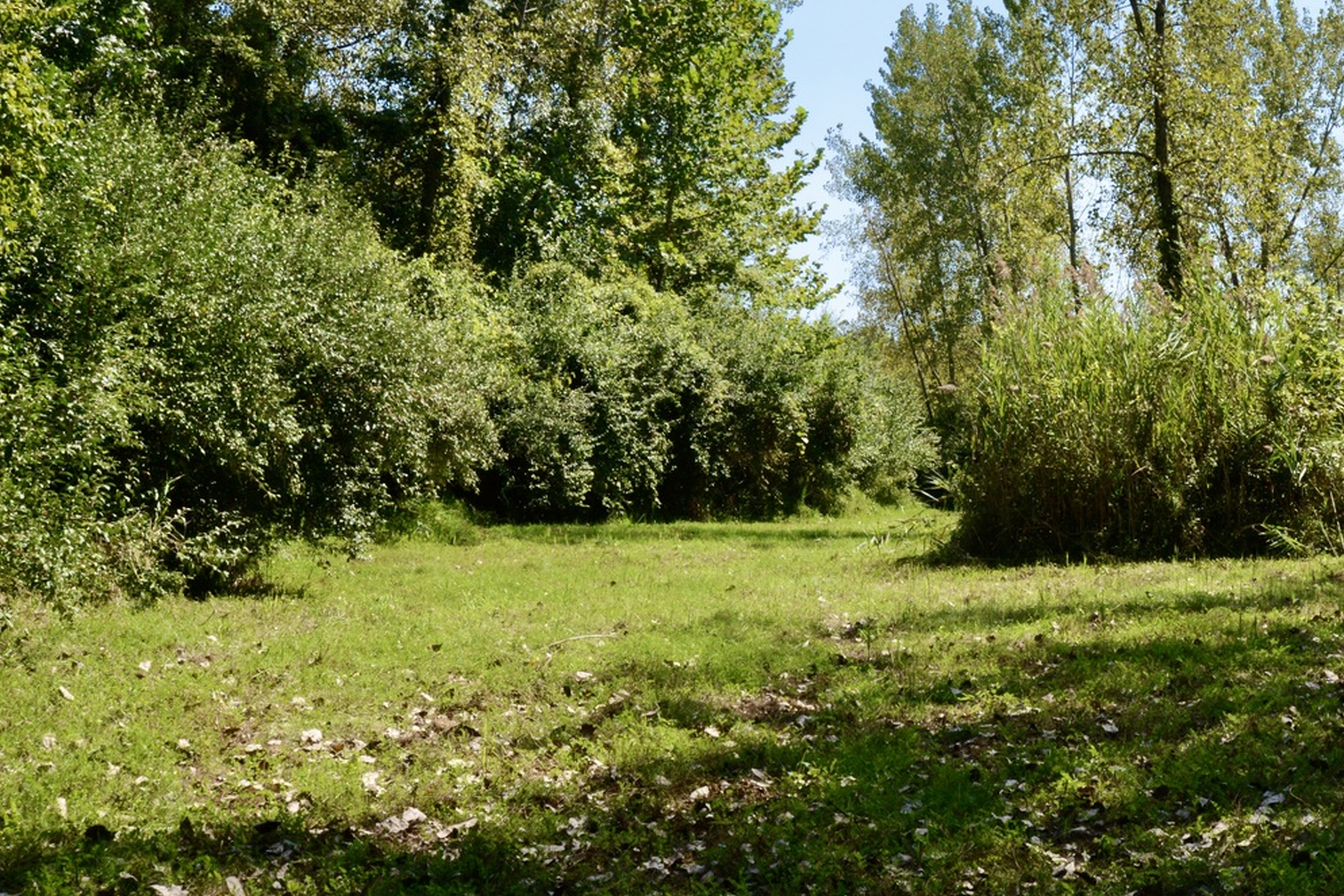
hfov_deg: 34.0
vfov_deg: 23.5
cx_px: 1078
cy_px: 212
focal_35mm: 57
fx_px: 2128
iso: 1600
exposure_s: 1/320
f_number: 29
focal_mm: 35
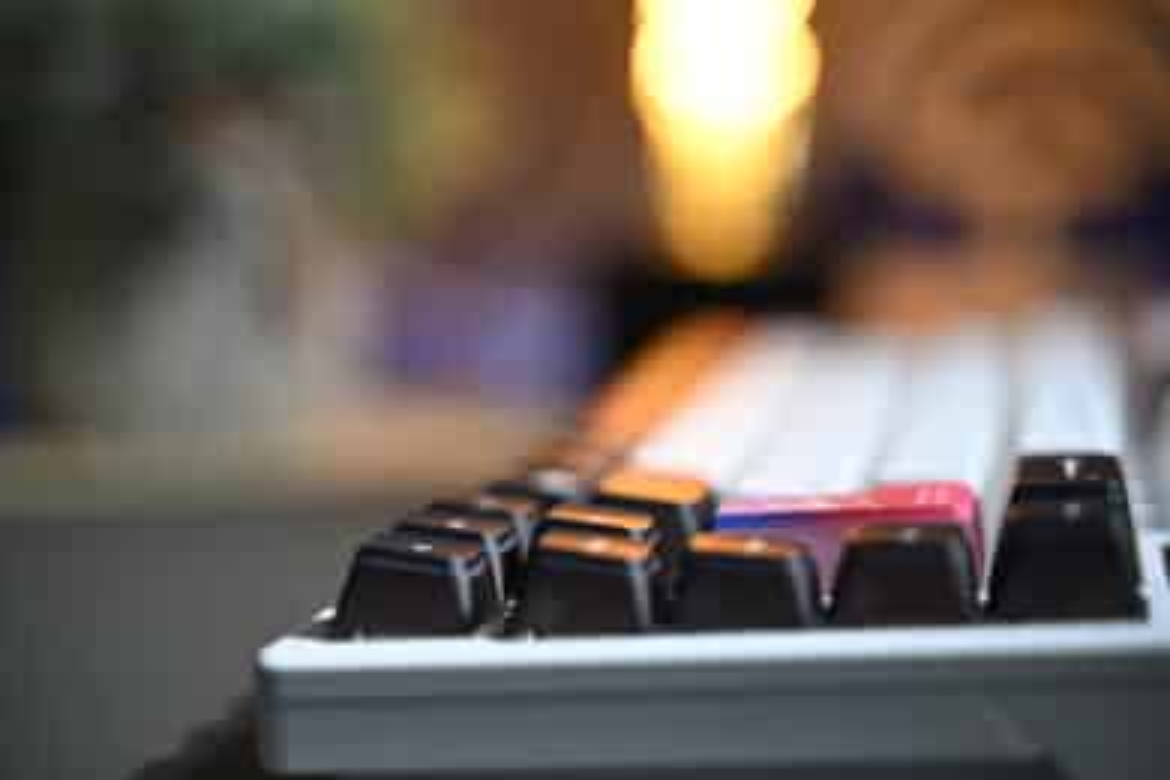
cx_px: 585
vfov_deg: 18.2
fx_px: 2437
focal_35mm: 75
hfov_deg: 27.0
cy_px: 390
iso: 320
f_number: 2.8
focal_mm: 75
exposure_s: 1/320
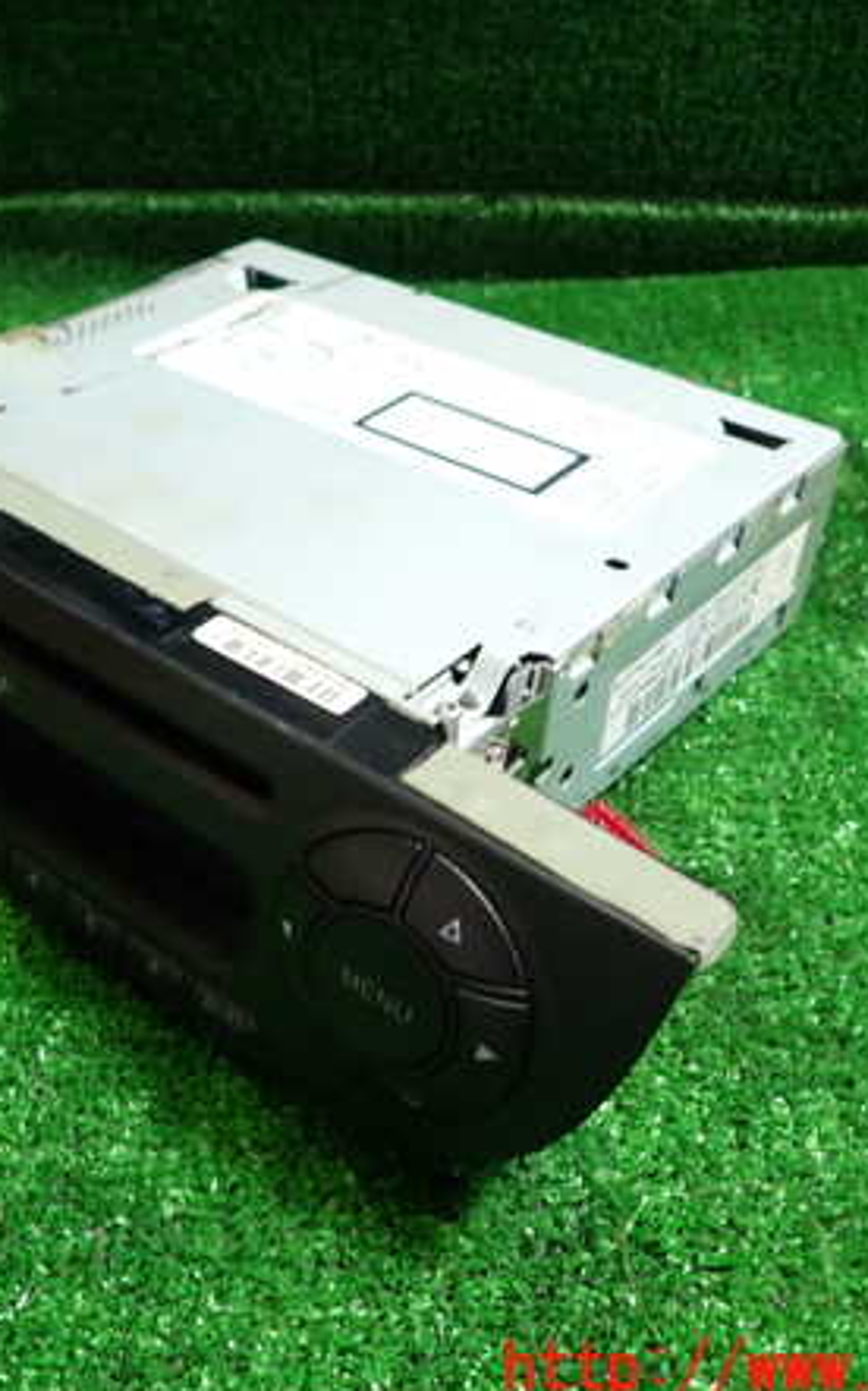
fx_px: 1363
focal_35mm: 36
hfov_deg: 34.9
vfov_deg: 54.0
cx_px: 270
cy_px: 702
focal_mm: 4.5
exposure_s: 1/30
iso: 200
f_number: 2
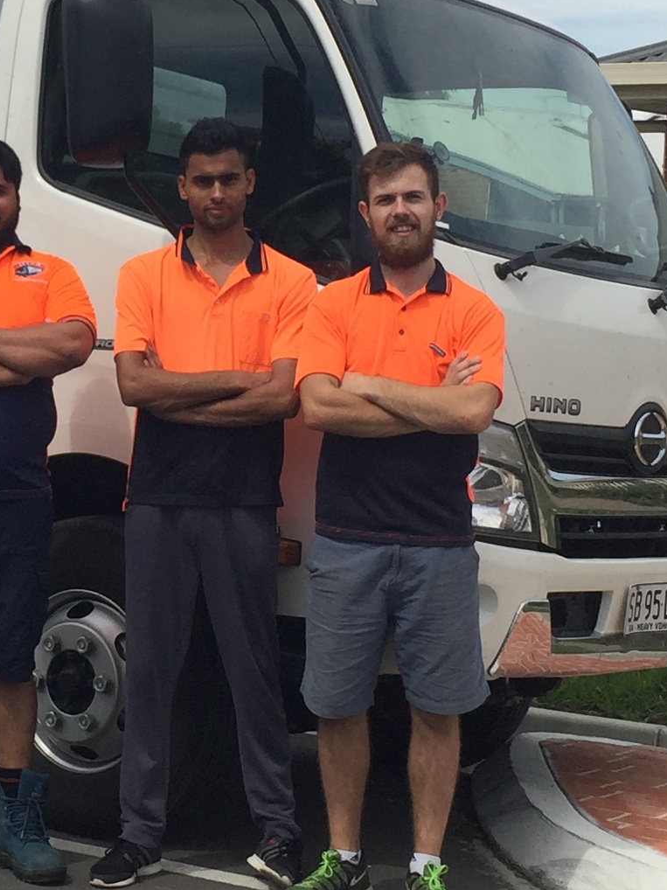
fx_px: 2390
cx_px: 22
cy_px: 310
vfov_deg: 21.0
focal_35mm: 93
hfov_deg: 15.6
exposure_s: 1/2639
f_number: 2.2
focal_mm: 4.15
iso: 32
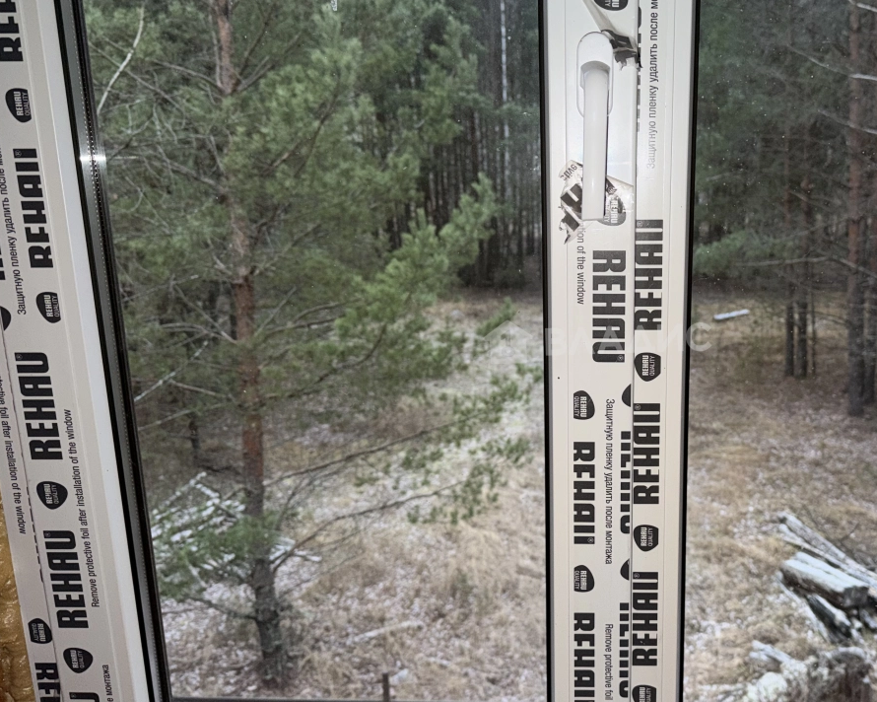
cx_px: 598
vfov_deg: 44.5
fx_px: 857
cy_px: 338
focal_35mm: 33
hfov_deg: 53.0
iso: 64
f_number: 1.78
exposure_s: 1/19
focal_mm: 6.76
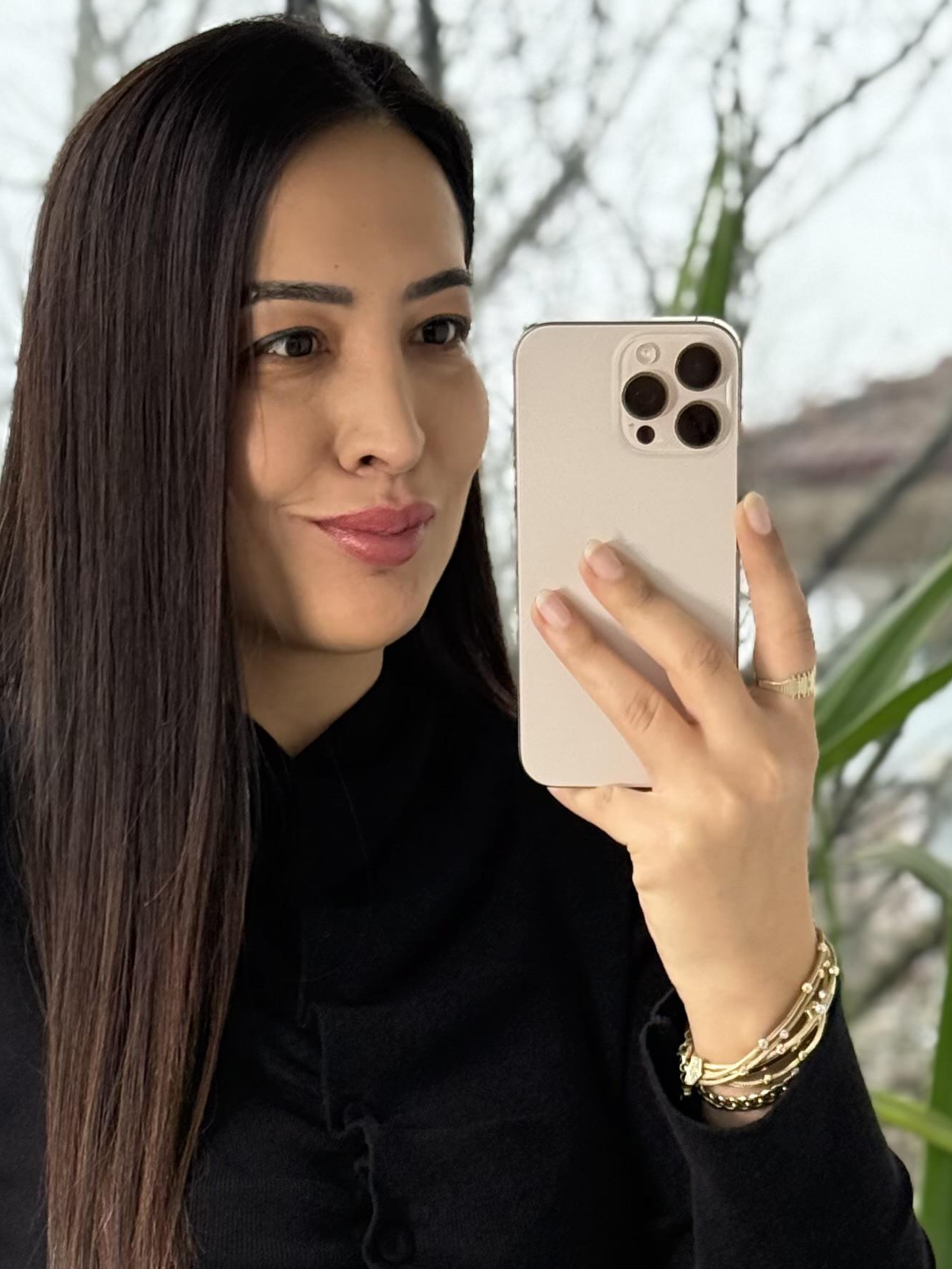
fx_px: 4032
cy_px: 1335
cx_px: 384
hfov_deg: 13.5
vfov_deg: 17.4
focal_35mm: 110
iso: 160
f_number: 1.78
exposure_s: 1/242
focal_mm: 6.76
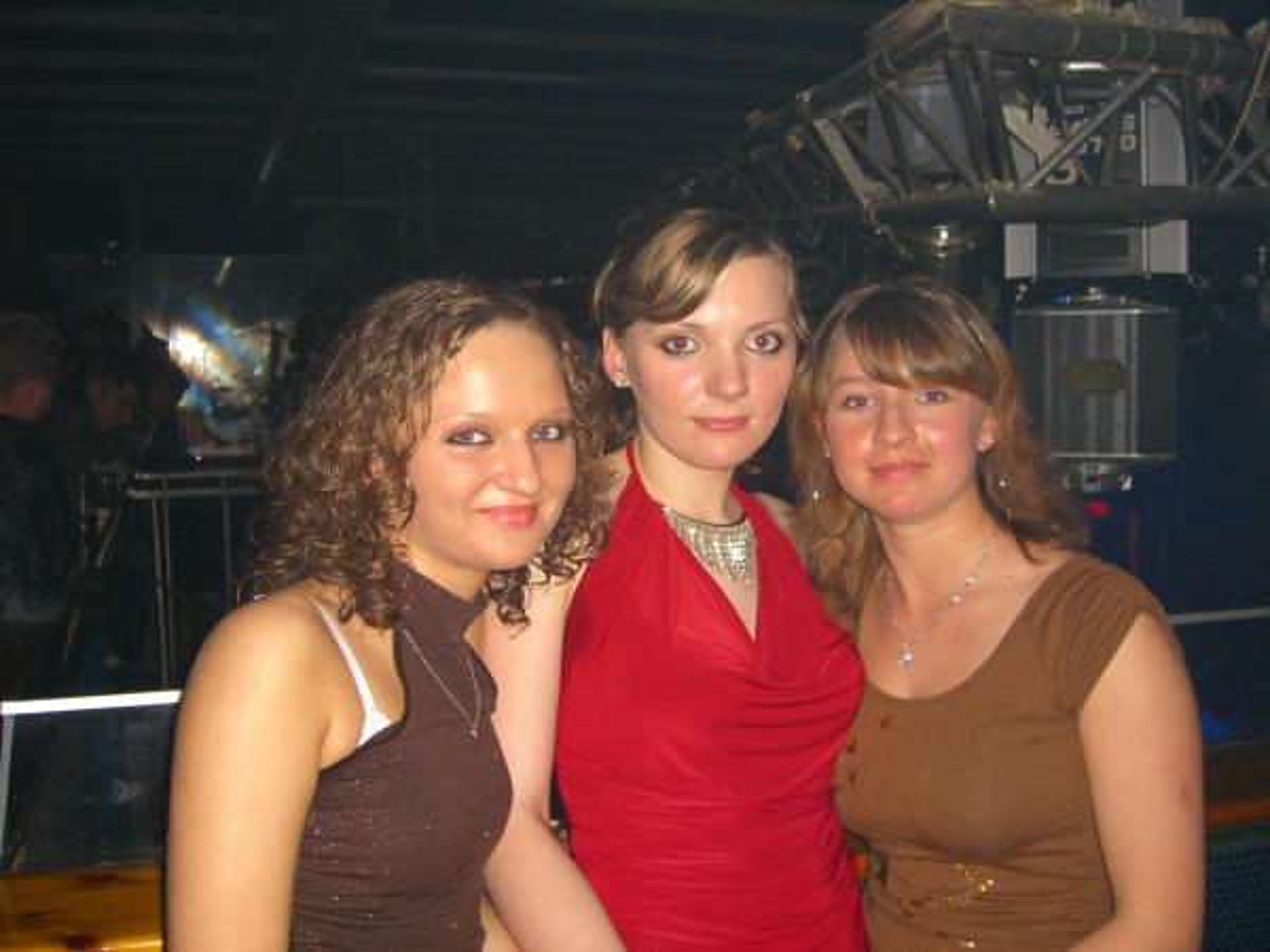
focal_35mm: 38
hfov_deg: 49.0
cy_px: 476
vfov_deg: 37.7
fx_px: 1394
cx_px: 635
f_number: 2.8
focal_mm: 7.9
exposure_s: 1/60
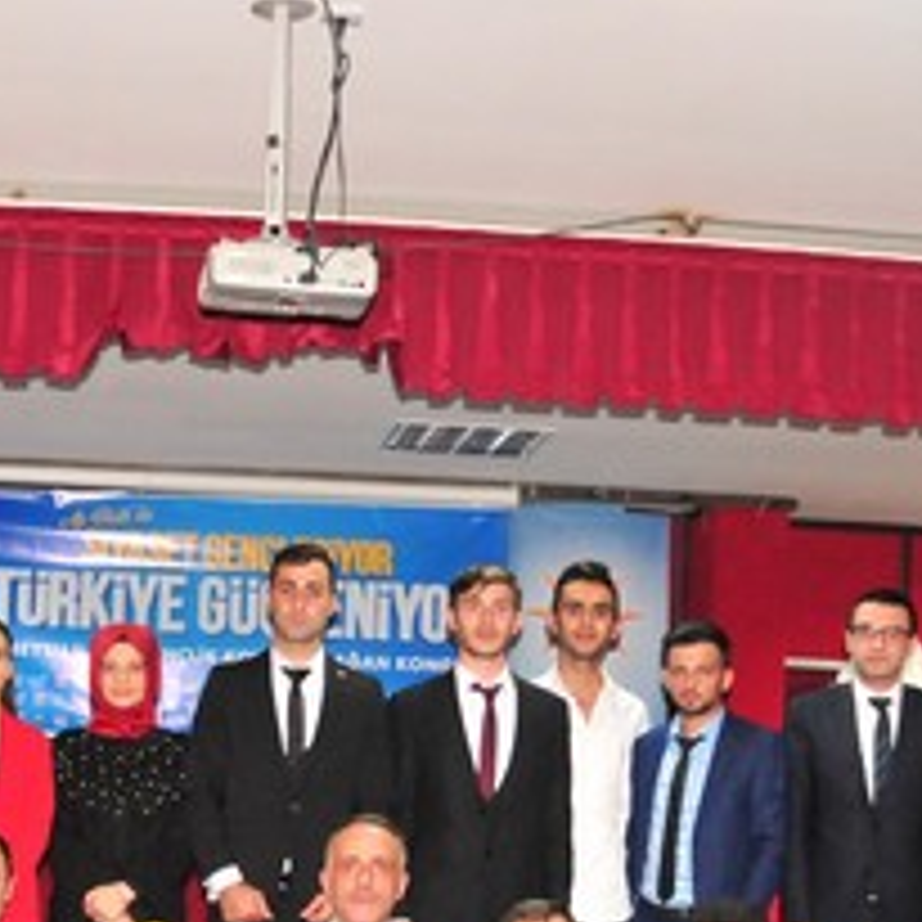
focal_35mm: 75
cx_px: 157
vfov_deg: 22.5
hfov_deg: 22.7
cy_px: 843
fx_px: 2260
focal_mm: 18
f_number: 5
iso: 1600
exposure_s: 1/60
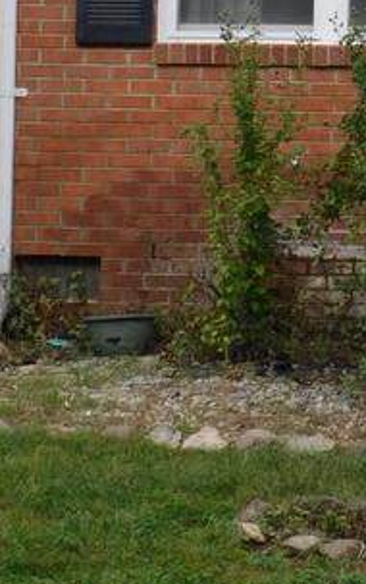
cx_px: 626
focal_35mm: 151
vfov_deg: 13.7
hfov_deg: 8.4
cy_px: 17
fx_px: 2404
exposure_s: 1/400
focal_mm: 7.1
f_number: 3.6
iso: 125
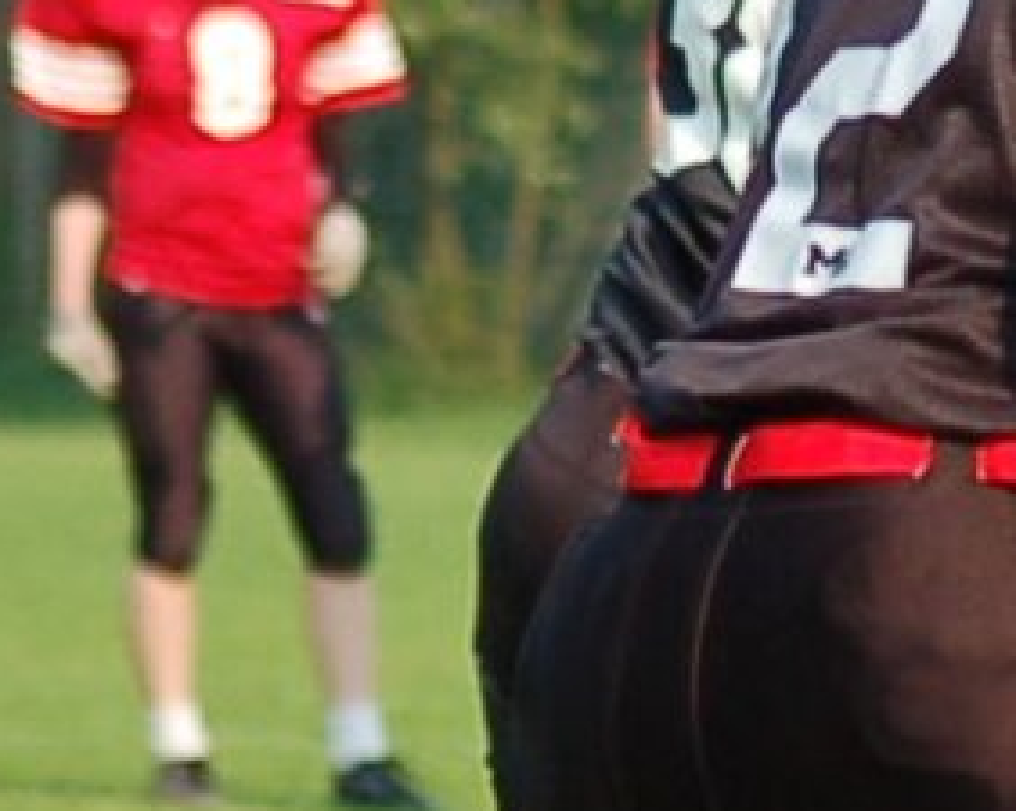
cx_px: 2558
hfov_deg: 1.9
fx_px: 31320
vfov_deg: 1.5
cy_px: 321
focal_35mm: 1043
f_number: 4.2
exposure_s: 1/1000
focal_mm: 95
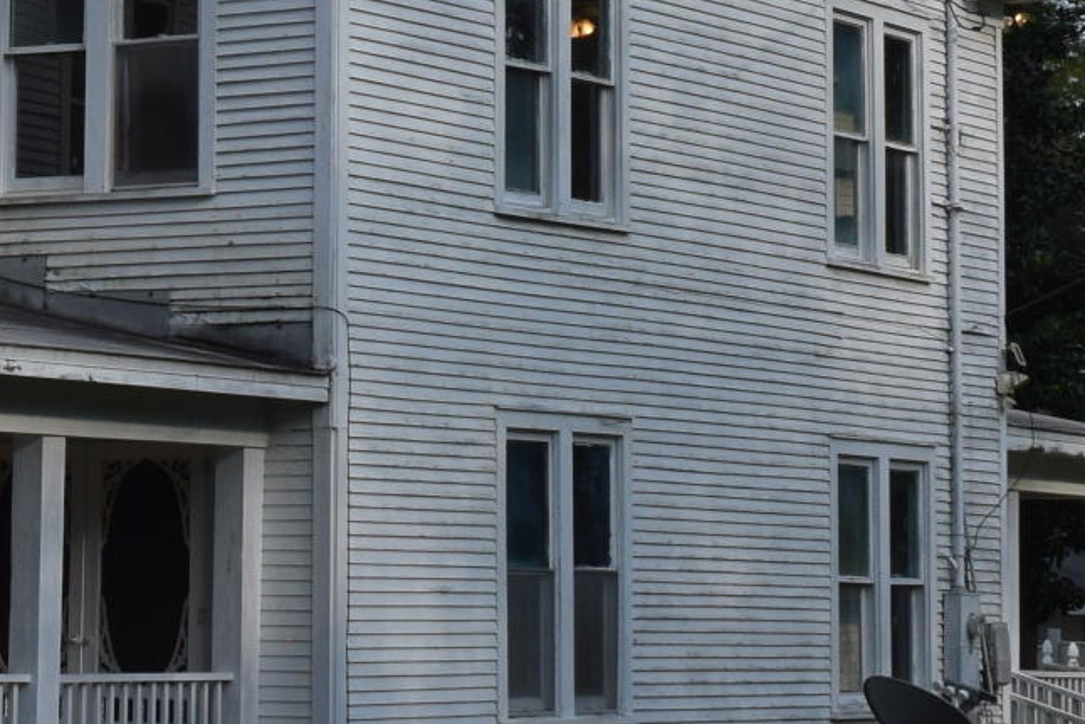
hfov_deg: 13.6
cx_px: -198
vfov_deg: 9.3
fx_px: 4411
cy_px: -34
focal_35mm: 146
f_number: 9
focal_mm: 21
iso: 200
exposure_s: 1/400
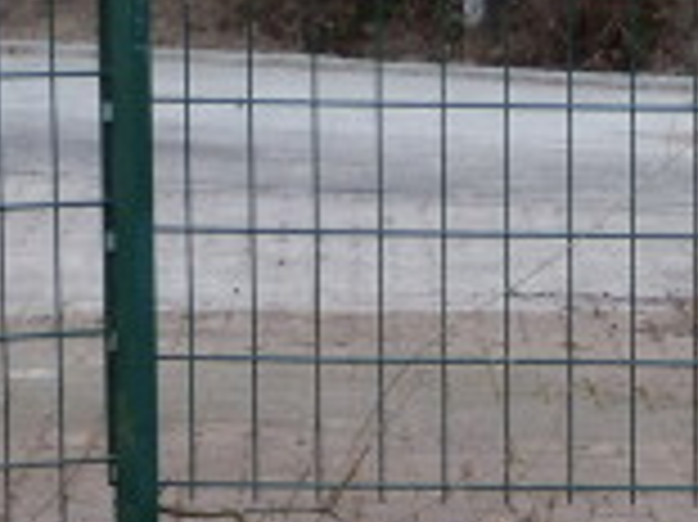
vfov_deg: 5.2
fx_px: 5621
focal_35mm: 279
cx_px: 928
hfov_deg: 7.0
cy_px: 1220
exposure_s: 1/125
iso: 80
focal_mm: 9.7
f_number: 4
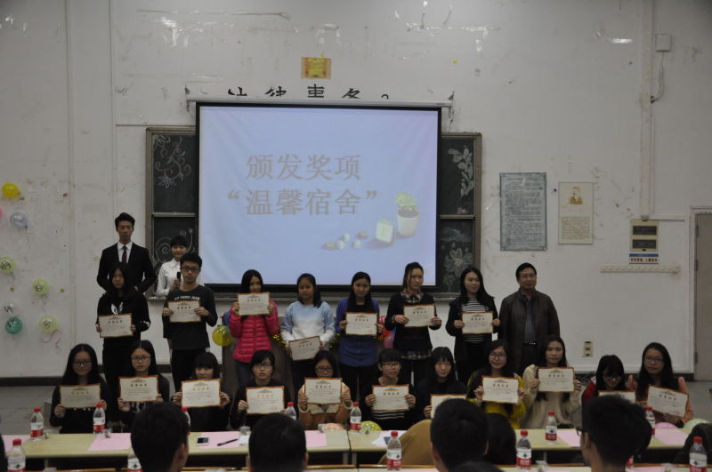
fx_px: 741
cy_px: 236
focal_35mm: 38
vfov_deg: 35.4
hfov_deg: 51.3
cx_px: 356
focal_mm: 25
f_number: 4
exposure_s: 1/160
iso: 2000
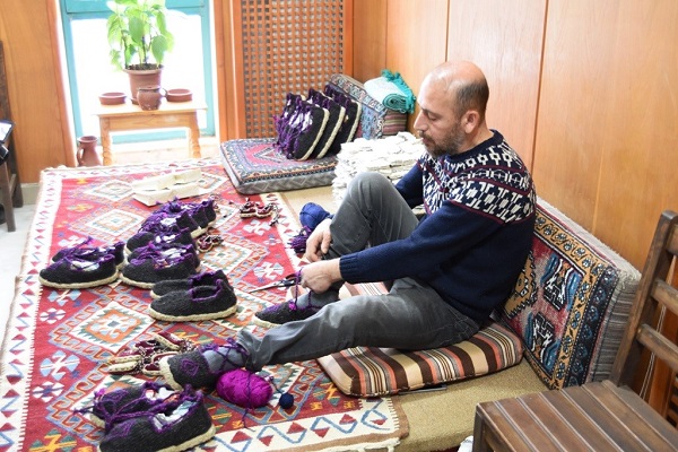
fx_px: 763
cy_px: 226
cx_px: 339
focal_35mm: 40
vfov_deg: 33.0
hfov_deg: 47.9
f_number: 2.8
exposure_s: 1/30
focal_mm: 27
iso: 1000
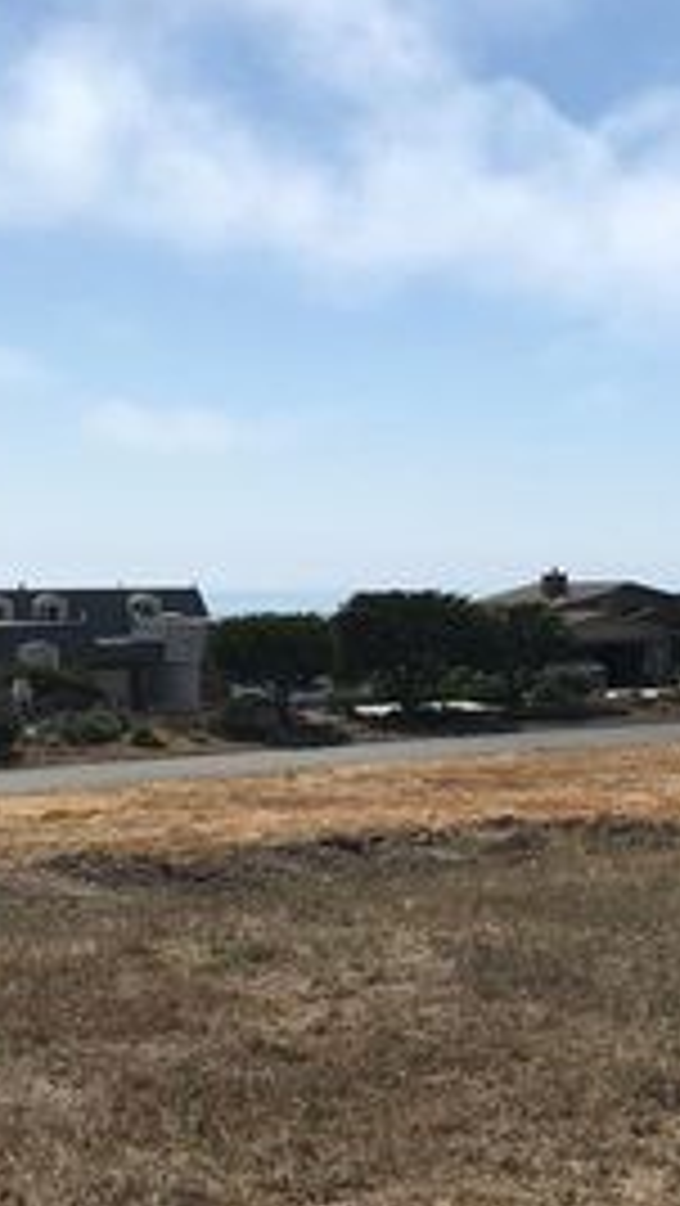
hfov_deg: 20.3
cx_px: 703
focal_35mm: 57
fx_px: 1825
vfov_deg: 36.6
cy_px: 614
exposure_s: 1/5051
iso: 20
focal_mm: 3.99
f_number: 1.8
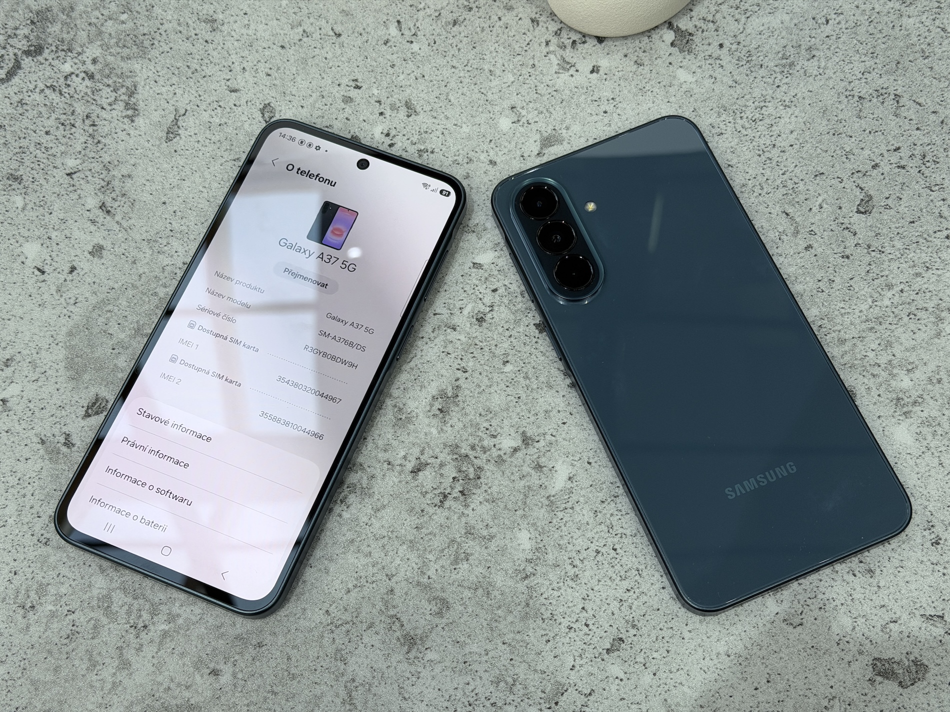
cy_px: 356
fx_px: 1317
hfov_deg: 39.7
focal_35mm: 48
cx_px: 475
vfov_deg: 30.3
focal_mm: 6.76
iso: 50
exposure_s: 1/183
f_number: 1.78
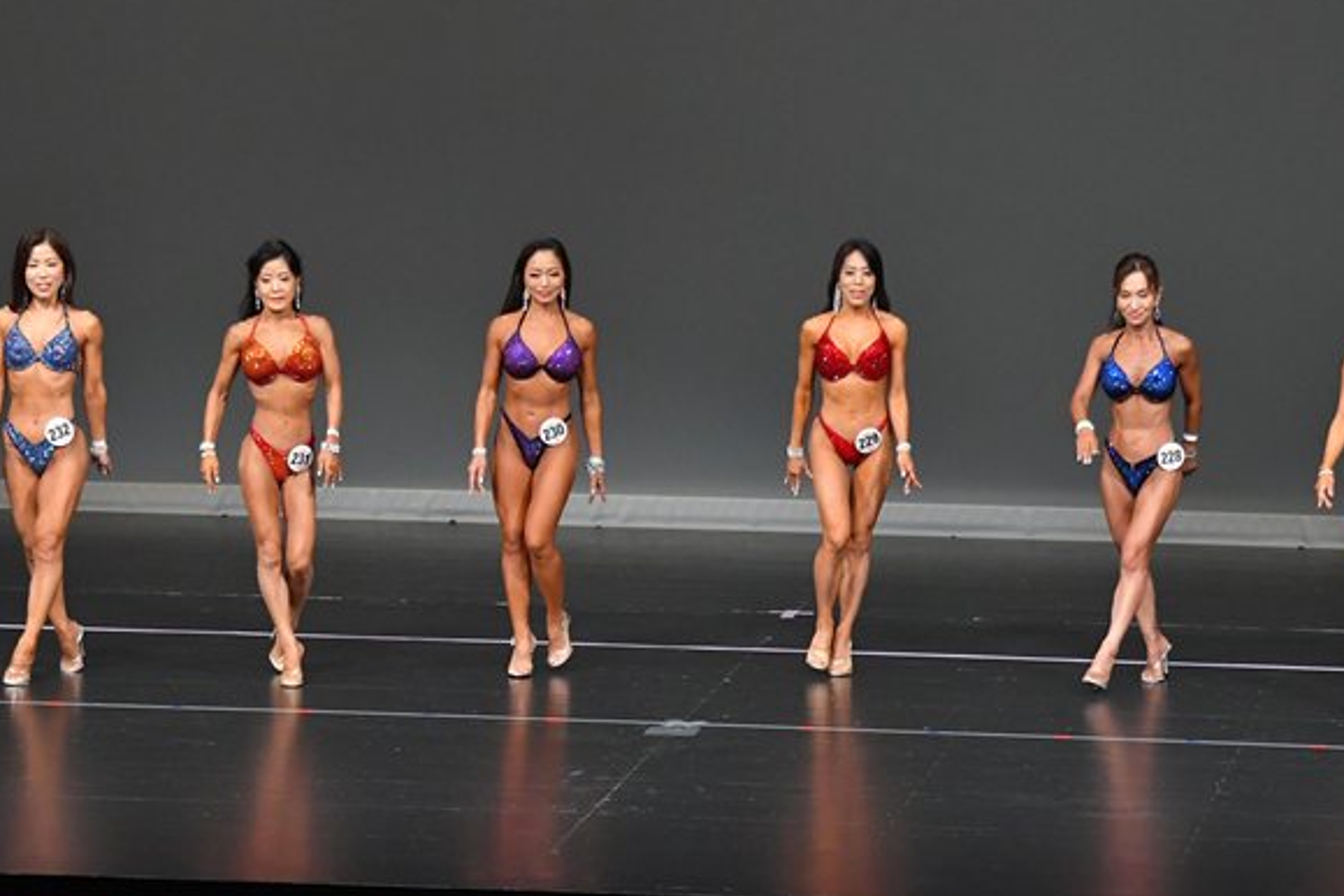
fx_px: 7839
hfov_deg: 9.8
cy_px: 453
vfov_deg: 6.5
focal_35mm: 210
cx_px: 709
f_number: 5.6
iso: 4000
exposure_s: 1/400
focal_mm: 105
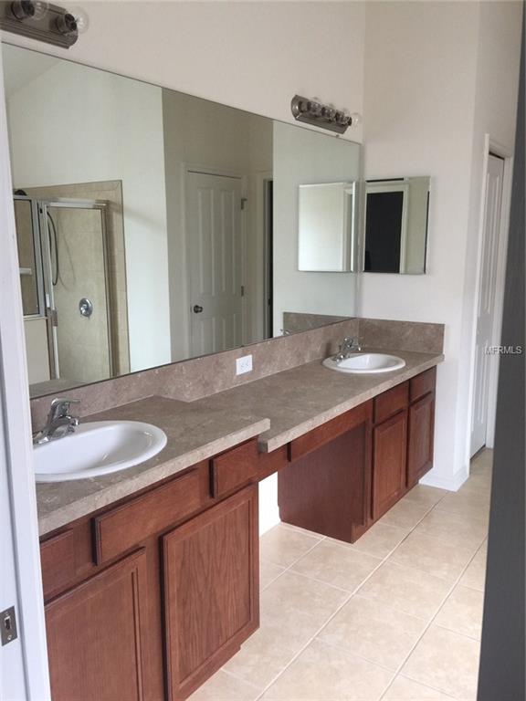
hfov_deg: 48.2
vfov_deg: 61.7
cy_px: 350
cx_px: 263
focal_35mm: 29
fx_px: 588
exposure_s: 1/30
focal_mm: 4.15
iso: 50
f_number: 2.2
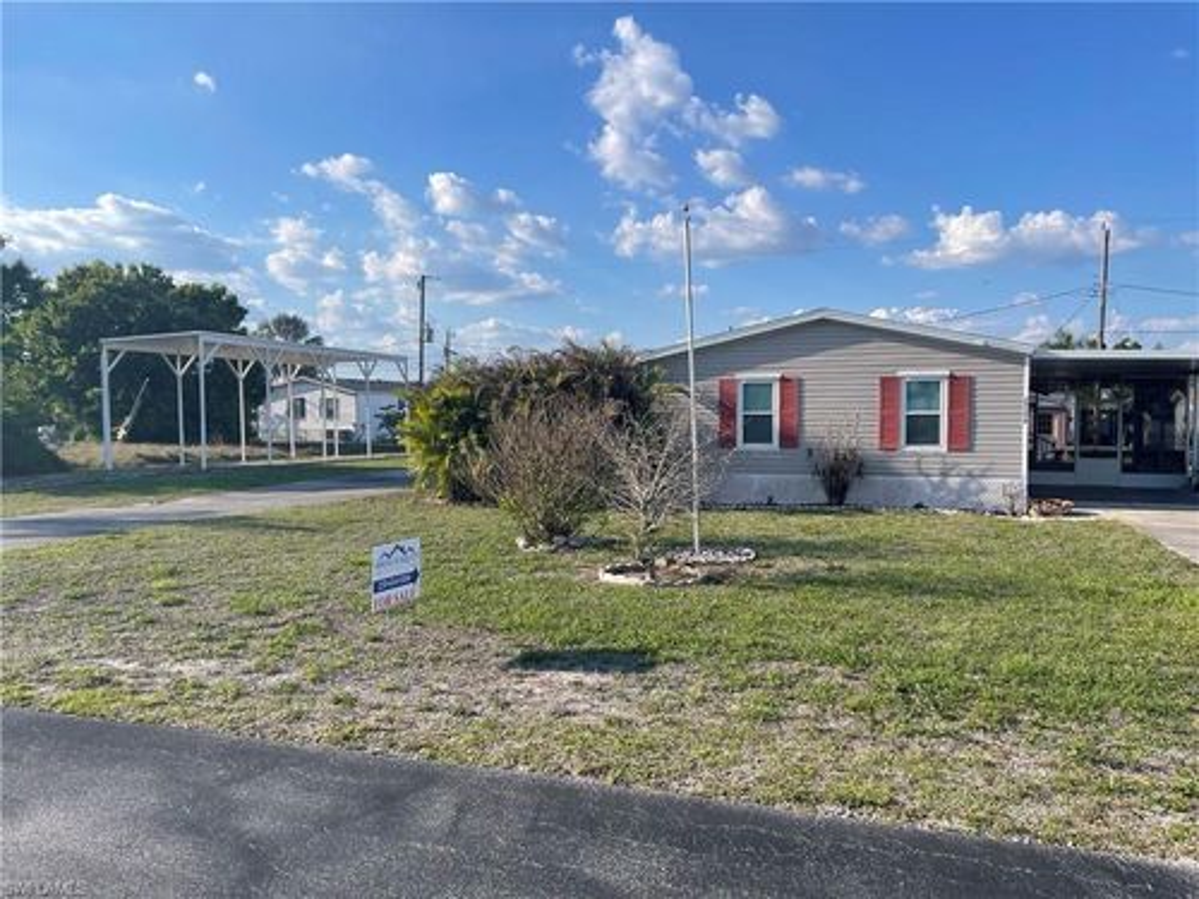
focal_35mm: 26
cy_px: 450
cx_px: 600
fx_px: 901
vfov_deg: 53.1
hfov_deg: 67.3
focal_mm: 4.2
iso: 32
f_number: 1.6
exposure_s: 1/3205
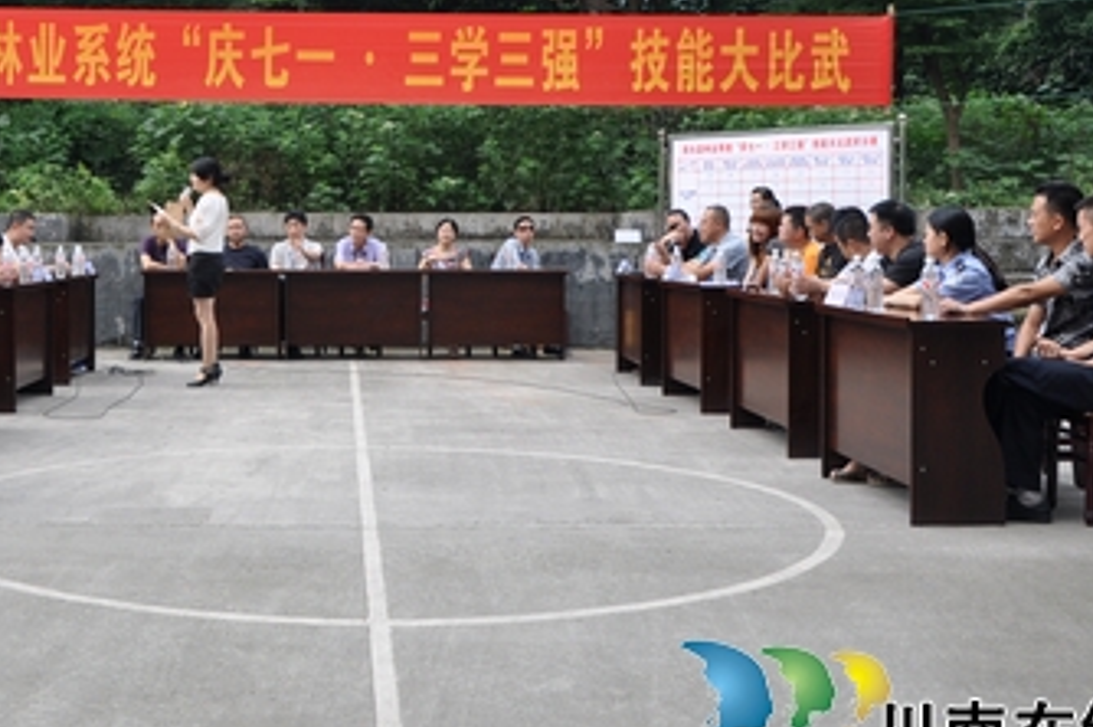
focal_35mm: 52
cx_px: 298
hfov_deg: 37.6
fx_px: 1572
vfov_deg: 25.8
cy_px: 224
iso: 250
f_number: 6.3
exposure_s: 1/400
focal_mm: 21
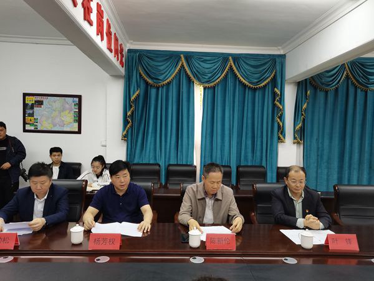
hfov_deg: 67.3
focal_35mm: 26
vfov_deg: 53.1
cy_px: 140
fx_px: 281
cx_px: 187
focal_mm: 5.58
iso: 400
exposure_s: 1/60
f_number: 1.8
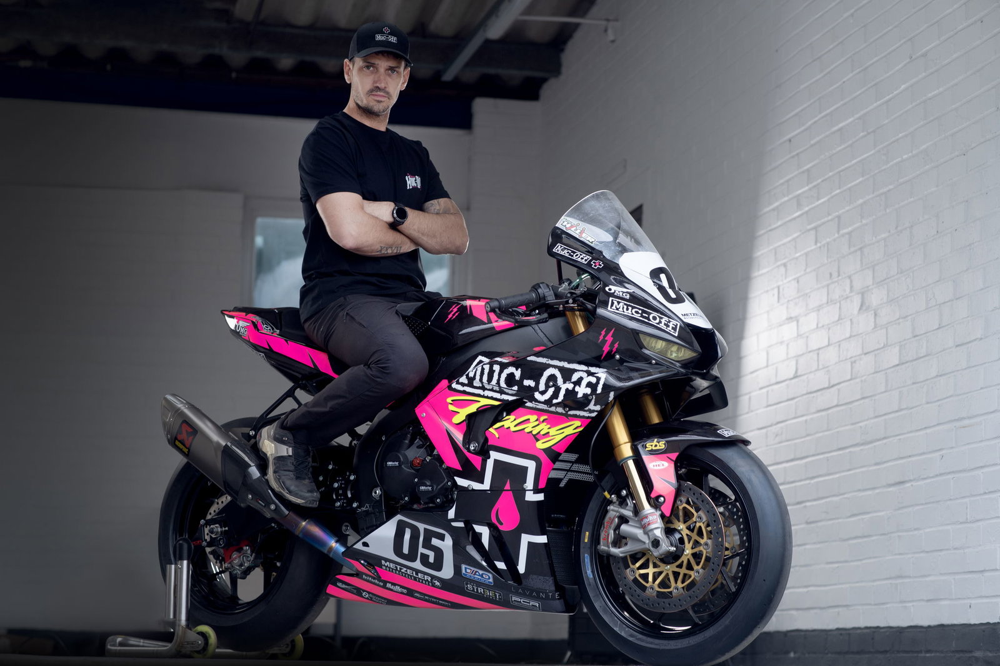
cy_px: 333
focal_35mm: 85
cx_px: 500
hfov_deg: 23.9
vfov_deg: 16.1
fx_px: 2360
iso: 200
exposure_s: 1/60
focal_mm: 85
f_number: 3.5
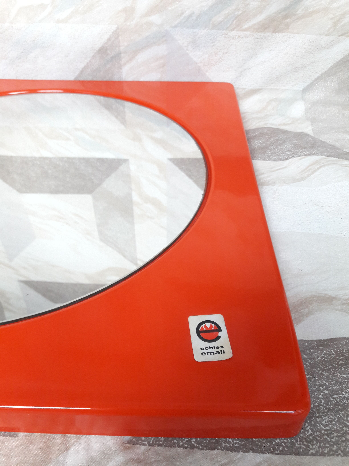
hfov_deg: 49.7
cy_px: 233
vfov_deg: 63.4
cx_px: 174
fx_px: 376
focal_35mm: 28
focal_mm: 3.7
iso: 160
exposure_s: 1/25
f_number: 1.9
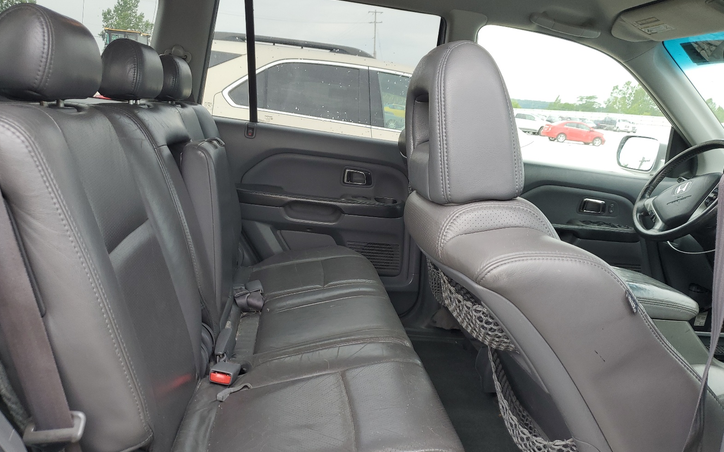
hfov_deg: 66.5
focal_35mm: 28
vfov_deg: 44.4
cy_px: 253
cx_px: 361
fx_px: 552
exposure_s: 1/312
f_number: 1.5
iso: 50
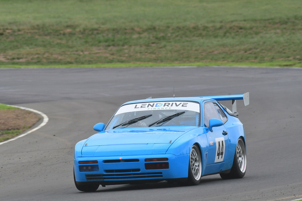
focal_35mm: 750
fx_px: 6294
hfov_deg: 2.7
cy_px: 100
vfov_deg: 1.8
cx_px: 151
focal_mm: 500
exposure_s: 1/640
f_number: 10
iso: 640
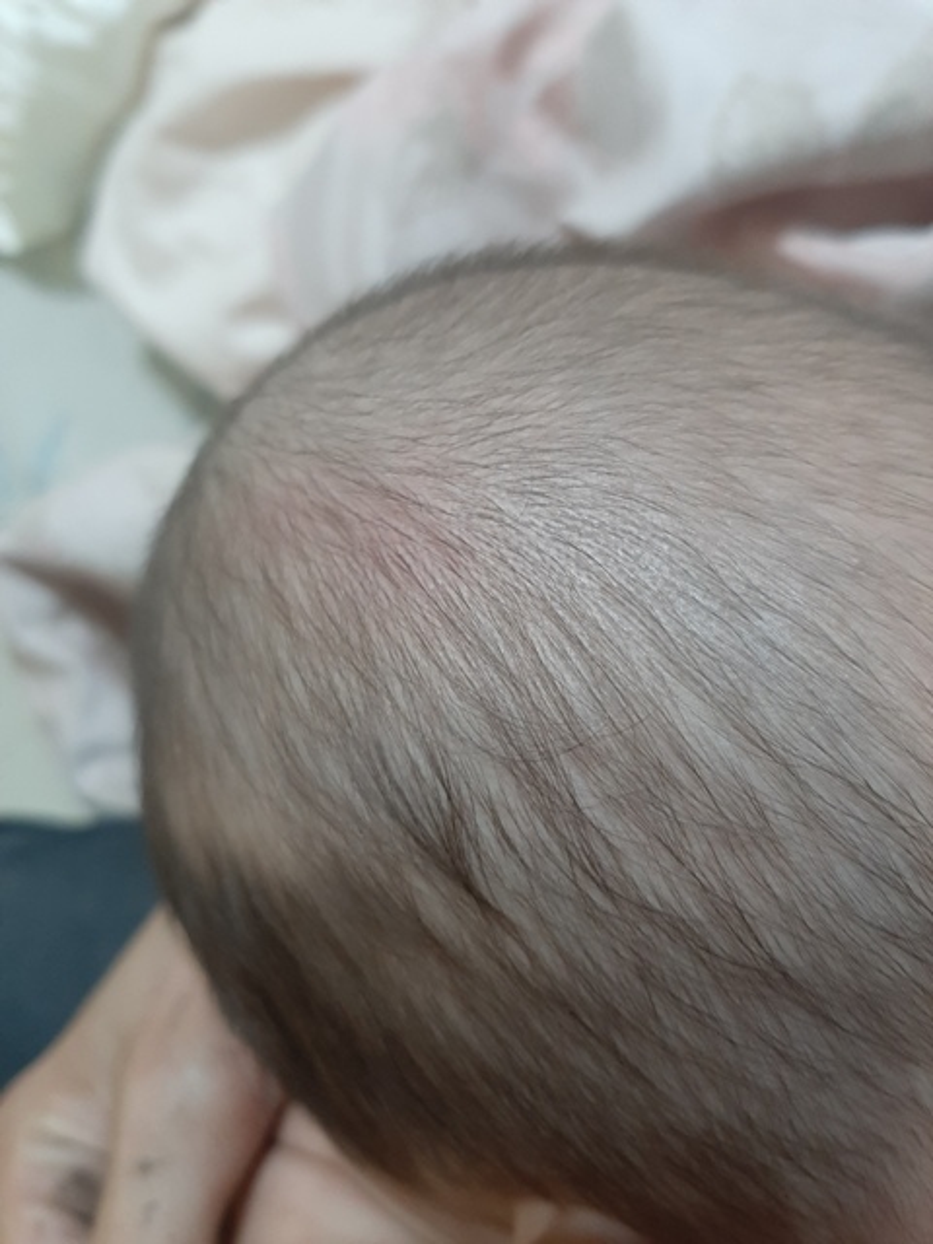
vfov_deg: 67.3
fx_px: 934
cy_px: 622
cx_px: 466
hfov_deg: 53.1
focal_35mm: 26
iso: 200
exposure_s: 1/24
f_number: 1.7
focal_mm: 3.93
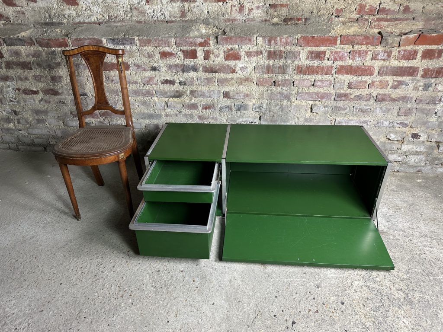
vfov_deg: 56.8
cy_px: 166
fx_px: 307
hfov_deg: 71.6
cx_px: 222
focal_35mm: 24
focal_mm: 6.86
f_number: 1.78
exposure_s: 1/50
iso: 200
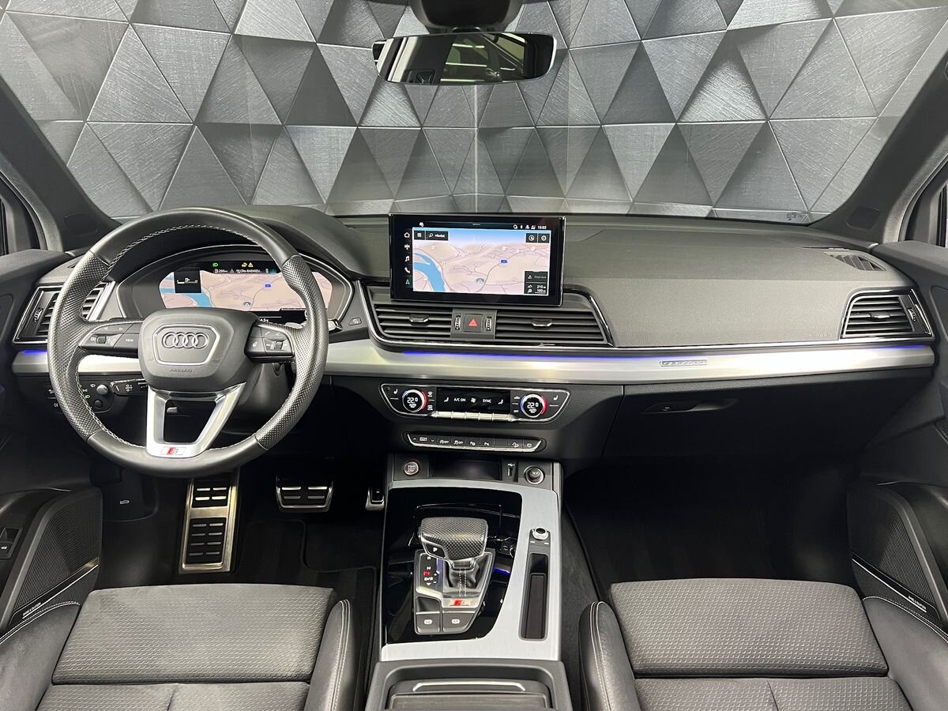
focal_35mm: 26
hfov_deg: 67.3
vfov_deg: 53.1
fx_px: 712
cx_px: 474
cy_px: 356
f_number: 1.5
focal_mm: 5.7
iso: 200
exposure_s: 1/53
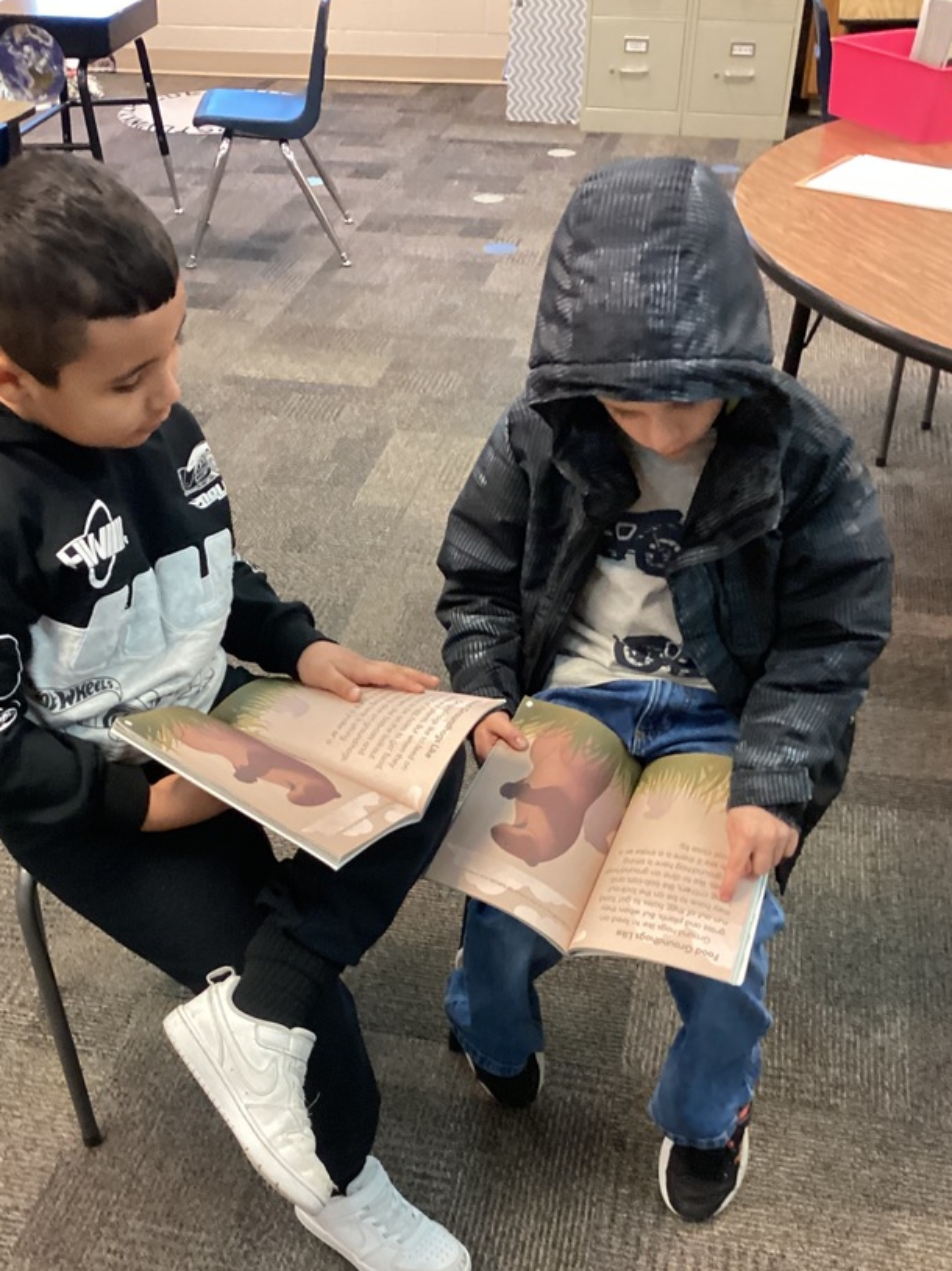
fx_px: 1431
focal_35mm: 39
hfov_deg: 36.7
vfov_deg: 47.5
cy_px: 789
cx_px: 389
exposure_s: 1/30
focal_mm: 3.3
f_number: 2.4
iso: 400
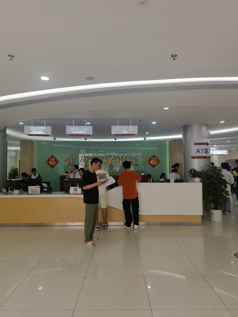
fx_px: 248
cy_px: 158
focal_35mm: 27
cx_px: 119
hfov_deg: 51.4
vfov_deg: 65.3
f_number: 1.9
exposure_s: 1/143
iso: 50
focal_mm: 6.67
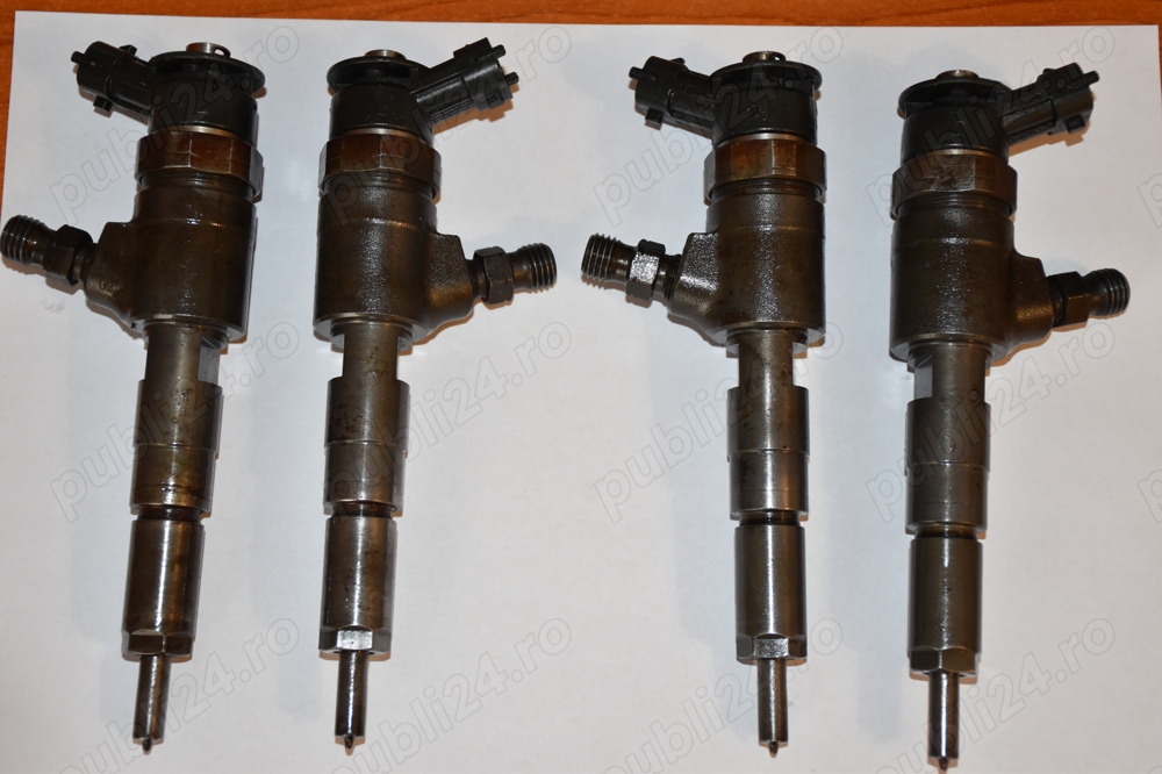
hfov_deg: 33.4
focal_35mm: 60
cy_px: 387
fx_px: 1936
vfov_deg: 22.6
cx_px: 581
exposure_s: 1/80
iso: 800
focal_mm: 40
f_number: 4.5
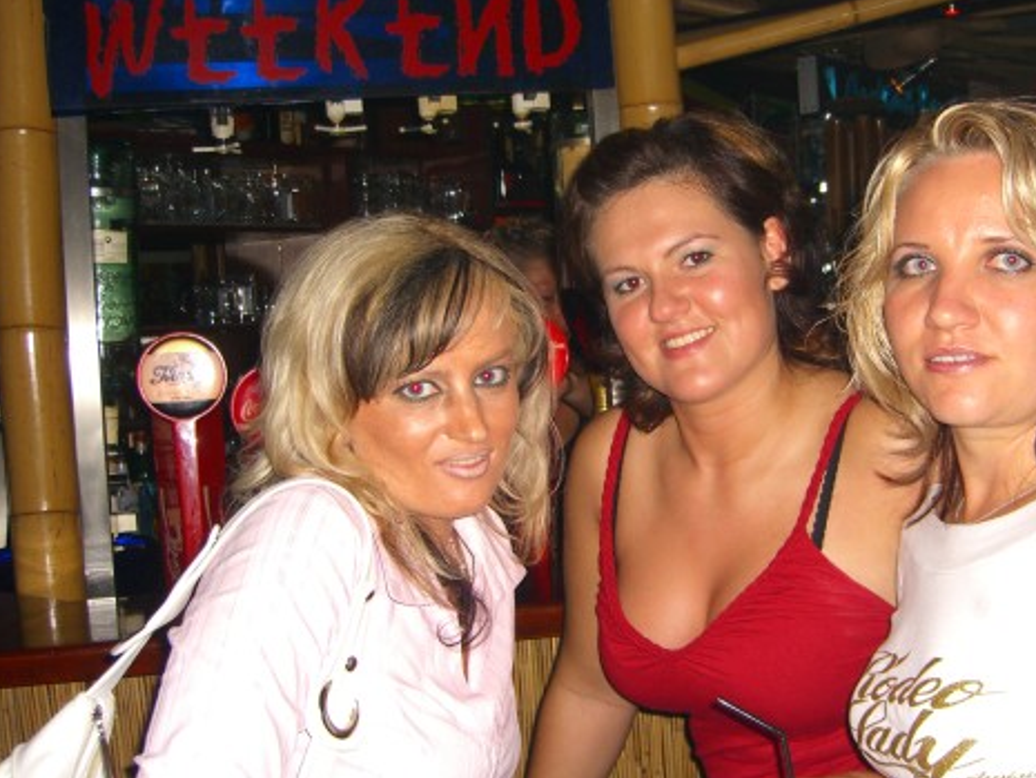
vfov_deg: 29.7
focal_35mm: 49
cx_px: 644
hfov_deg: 38.7
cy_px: 390
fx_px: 1467
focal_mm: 7.9
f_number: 2.8
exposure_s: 1/60
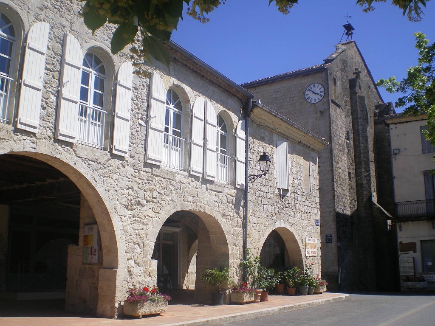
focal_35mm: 38
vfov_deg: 37.7
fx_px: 478
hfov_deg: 49.0
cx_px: 218
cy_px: 163
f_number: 4.6
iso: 64
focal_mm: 6.3
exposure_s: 1/400
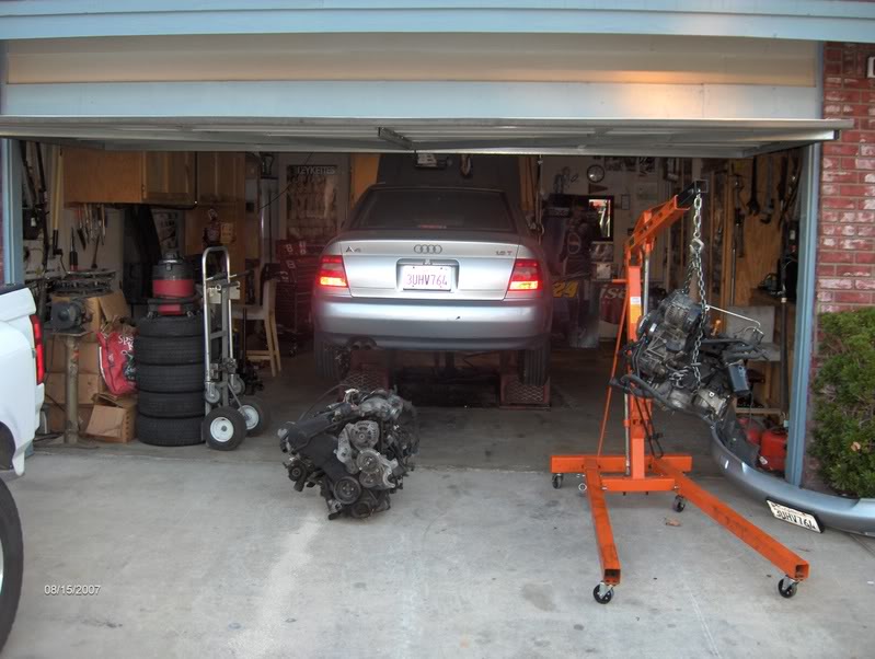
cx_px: 438
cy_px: 330
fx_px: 987
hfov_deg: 47.8
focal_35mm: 39
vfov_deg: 36.9
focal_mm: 8
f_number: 2.8
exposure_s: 1/60
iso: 192
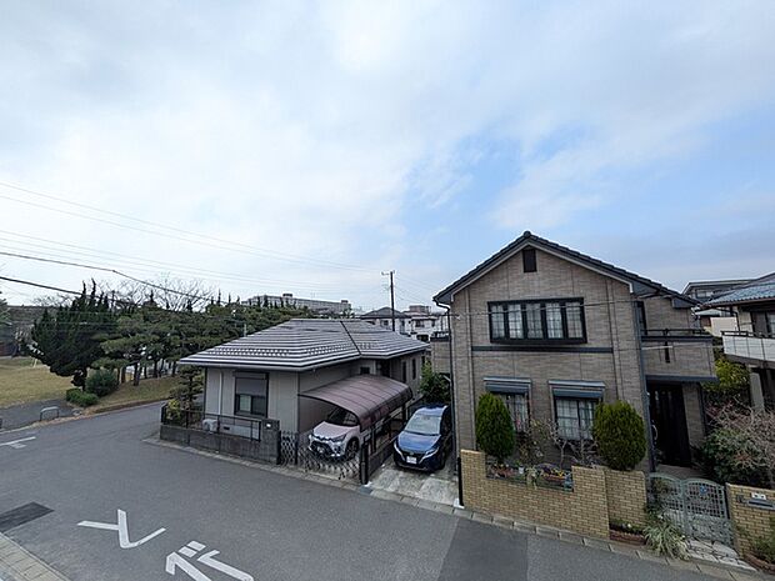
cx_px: 388
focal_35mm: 14
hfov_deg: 102.1
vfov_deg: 85.7
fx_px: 313
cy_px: 290
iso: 50
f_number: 2.2
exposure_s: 1/982
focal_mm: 1.83
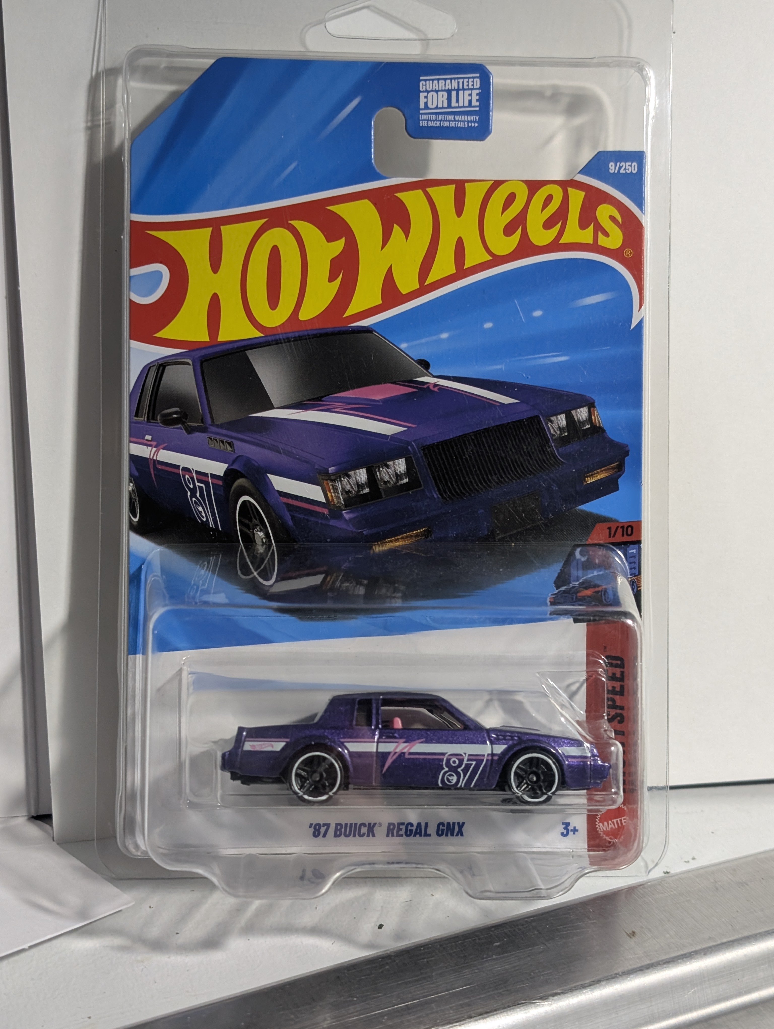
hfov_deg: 29.7
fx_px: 1457
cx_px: 387
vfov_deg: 38.9
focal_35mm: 49
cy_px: 514
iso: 162
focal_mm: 6.9
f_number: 1.68
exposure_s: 1/65.5
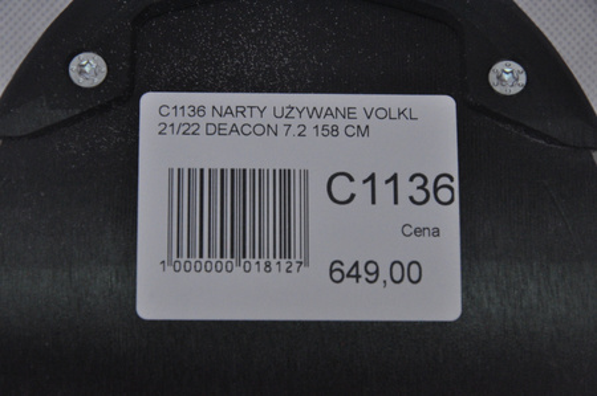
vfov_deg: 8.7
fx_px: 2609
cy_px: 198
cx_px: 298
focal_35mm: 158
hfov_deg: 13.1
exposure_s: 1/125
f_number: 9.5
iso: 3200
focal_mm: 105
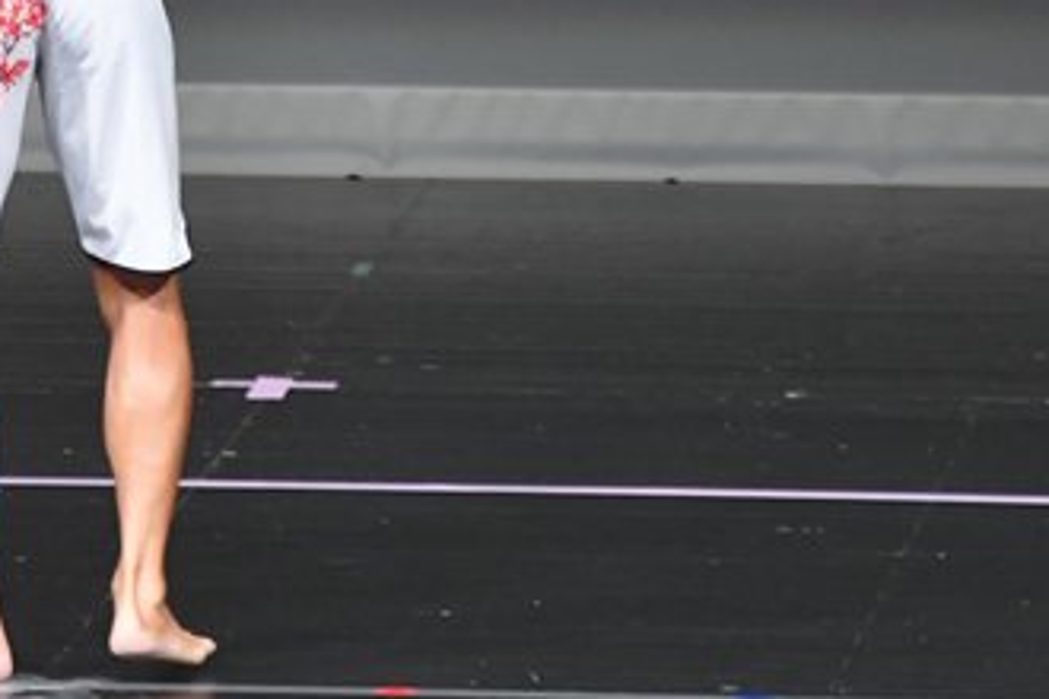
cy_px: -3
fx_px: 23601
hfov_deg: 2.5
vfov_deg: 1.7
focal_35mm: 810
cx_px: 151
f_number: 5.6
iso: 4000
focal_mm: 230
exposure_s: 1/400
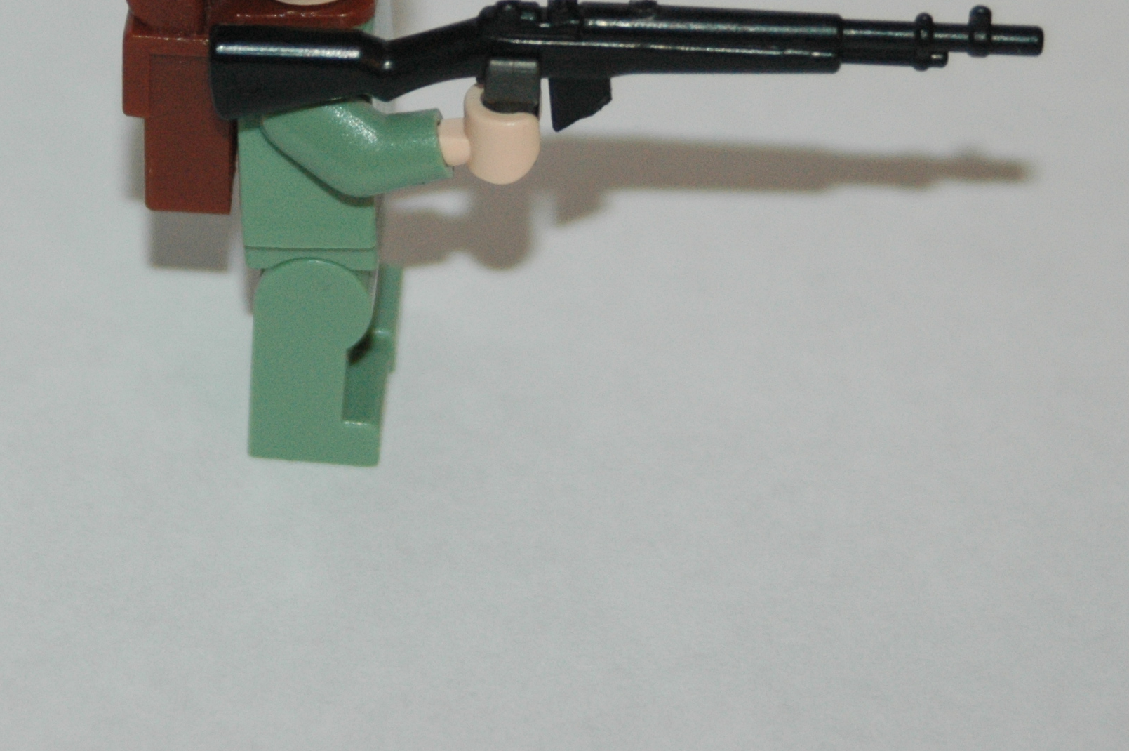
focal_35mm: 258
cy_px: 55
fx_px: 8084
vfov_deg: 5.3
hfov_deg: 8.0
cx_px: 389
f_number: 5.6
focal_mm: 92
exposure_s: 1/60
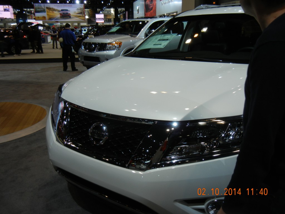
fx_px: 280
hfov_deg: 54.0
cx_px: 142
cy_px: 107
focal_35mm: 34
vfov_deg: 41.8
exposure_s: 1/125
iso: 160
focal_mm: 6.2
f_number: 3.6
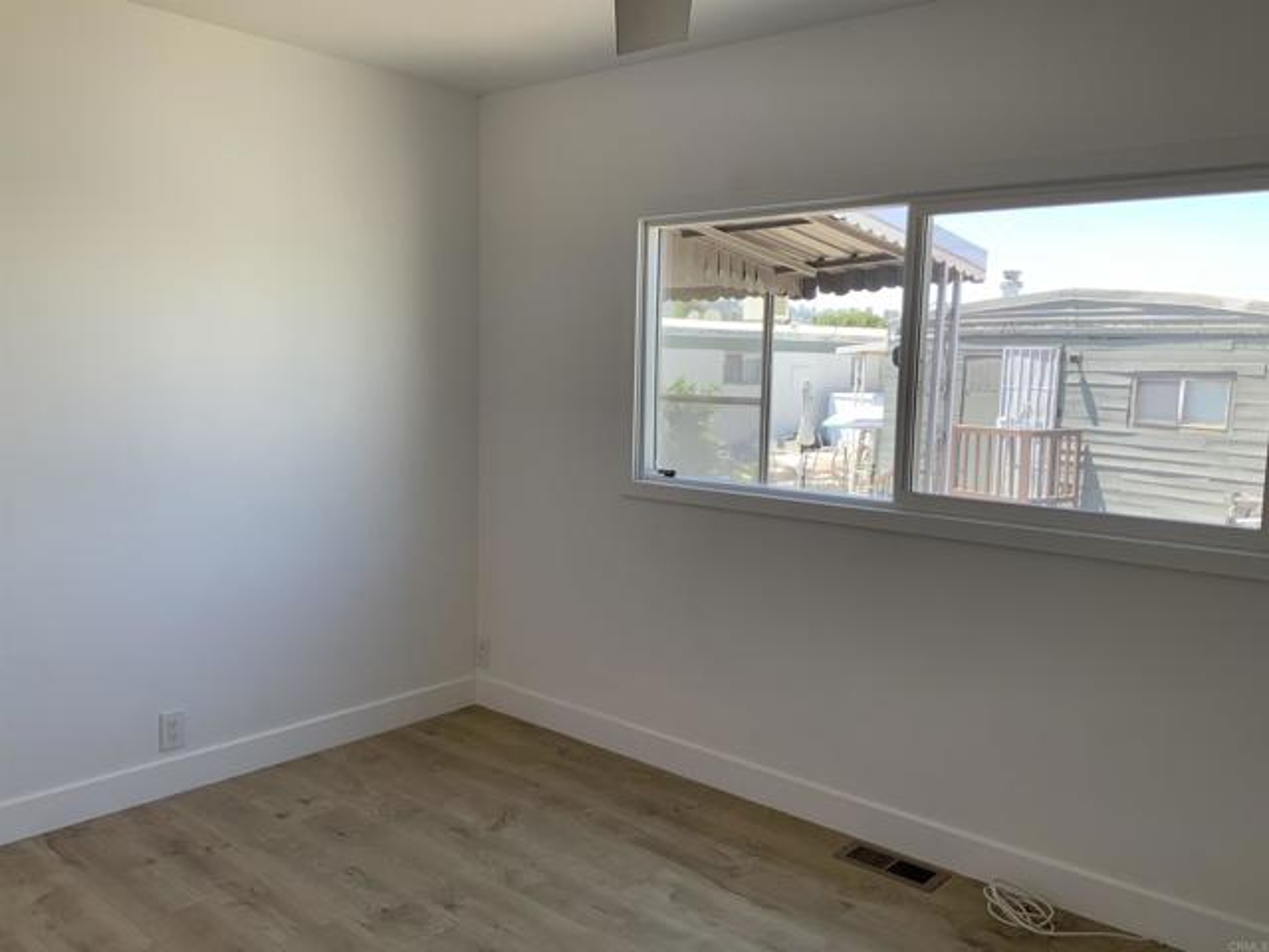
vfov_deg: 48.2
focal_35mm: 29
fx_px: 1063
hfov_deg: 61.7
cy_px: 476
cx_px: 634
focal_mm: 3
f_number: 1.8
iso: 32
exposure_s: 1/120
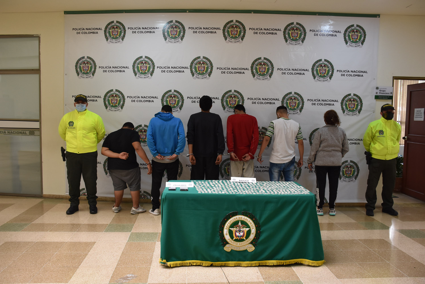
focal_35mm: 30
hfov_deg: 61.9
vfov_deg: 43.7
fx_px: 354
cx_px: 212
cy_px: 142
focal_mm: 20
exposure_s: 1/80
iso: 800
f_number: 4.5
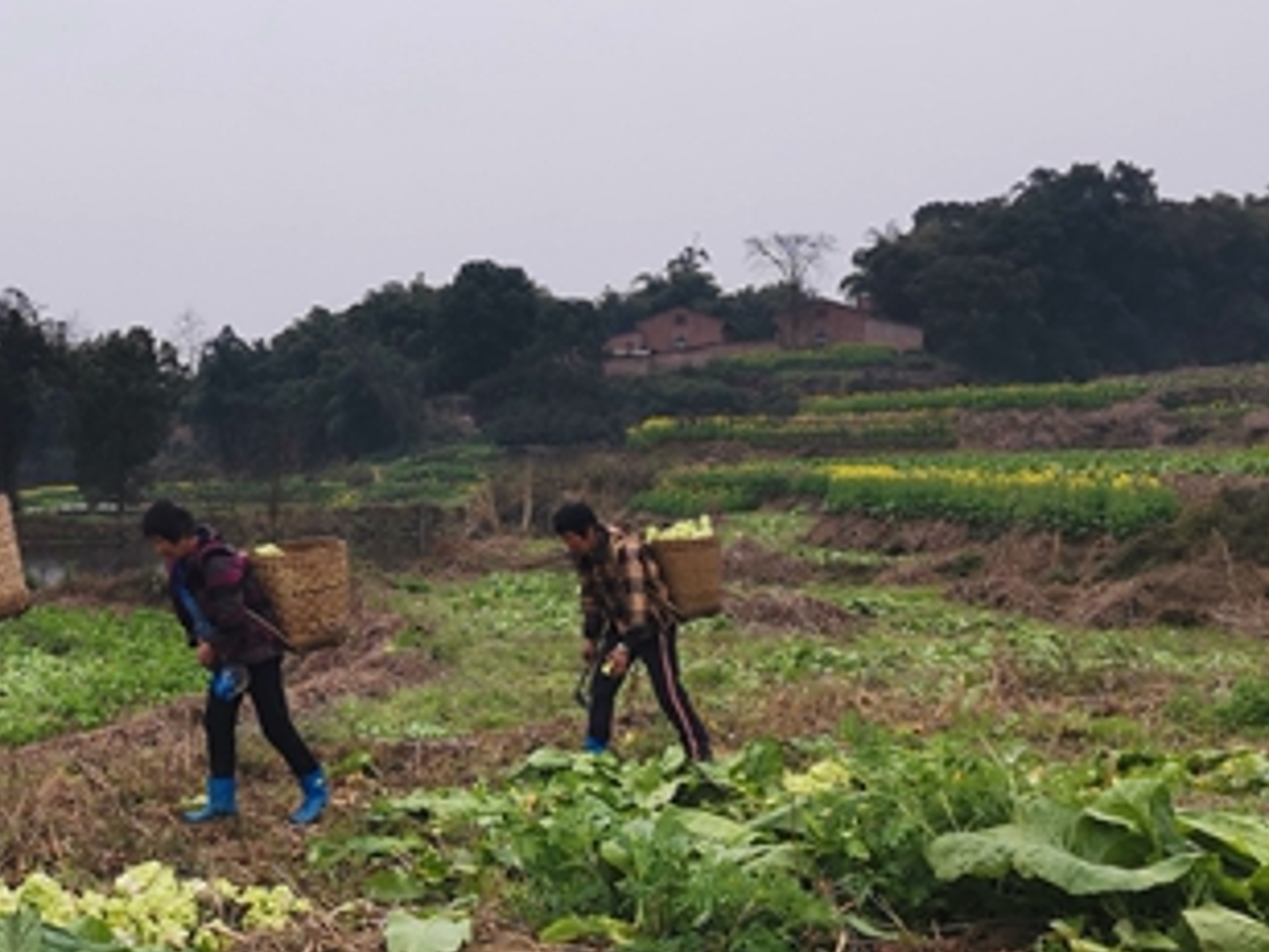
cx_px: 280
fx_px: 1980
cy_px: 433
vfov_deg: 27.0
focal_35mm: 54
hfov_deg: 34.6
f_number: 1.8
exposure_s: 1/877
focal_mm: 4.75
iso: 50
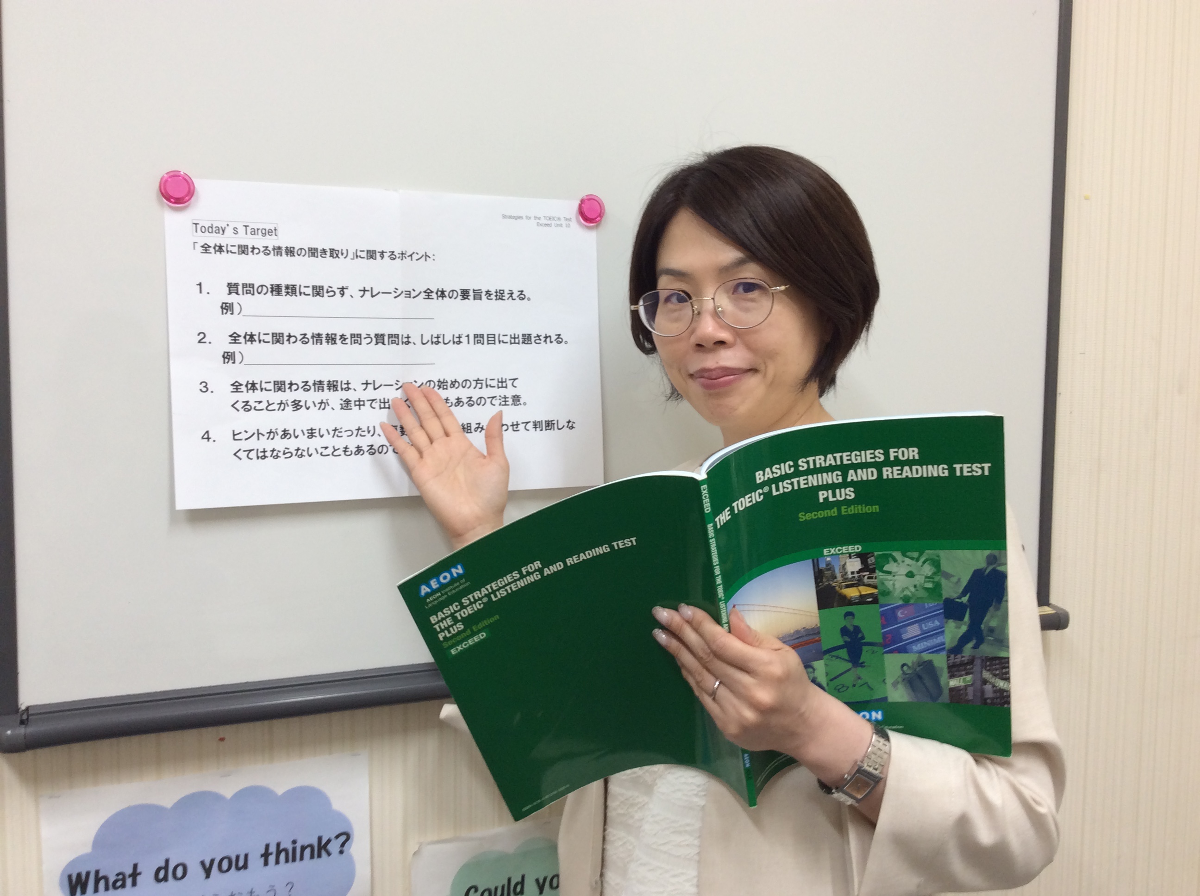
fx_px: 1108
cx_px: 600
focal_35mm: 32
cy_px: 448
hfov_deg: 56.9
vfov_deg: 44.1
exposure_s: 1/24
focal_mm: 3.3
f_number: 2.4
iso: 32
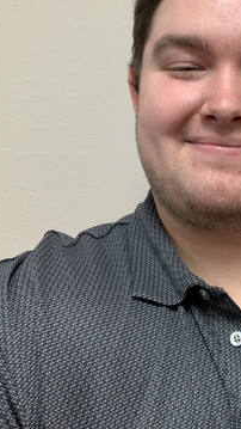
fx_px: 579
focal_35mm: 51
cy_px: 131
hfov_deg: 22.8
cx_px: 227
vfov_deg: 39.9
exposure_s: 1/44
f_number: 2.2
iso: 100
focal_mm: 2.87
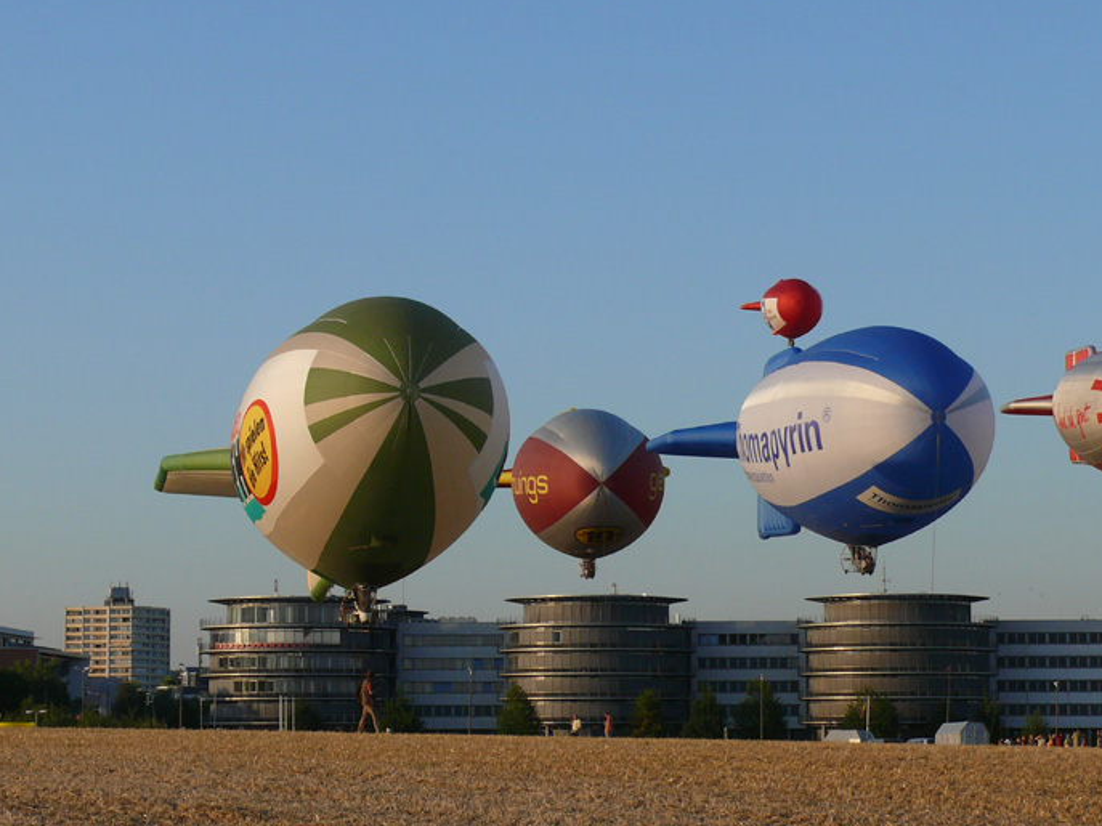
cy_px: 435
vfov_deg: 14.0
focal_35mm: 106
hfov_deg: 18.5
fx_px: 3374
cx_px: 629
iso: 100
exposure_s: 1/320
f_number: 5.6
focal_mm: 14.1
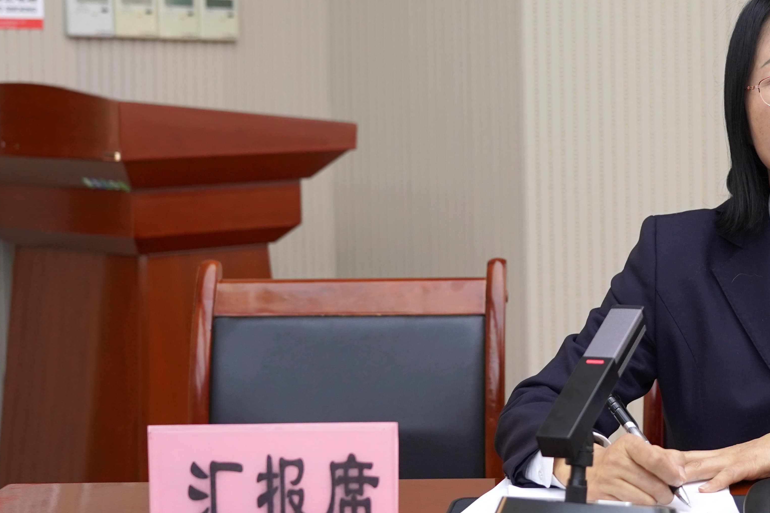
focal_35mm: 88
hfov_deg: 22.8
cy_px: 188
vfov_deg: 15.5
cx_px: 614
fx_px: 1882
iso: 800
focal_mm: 45
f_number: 4
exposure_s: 1/160
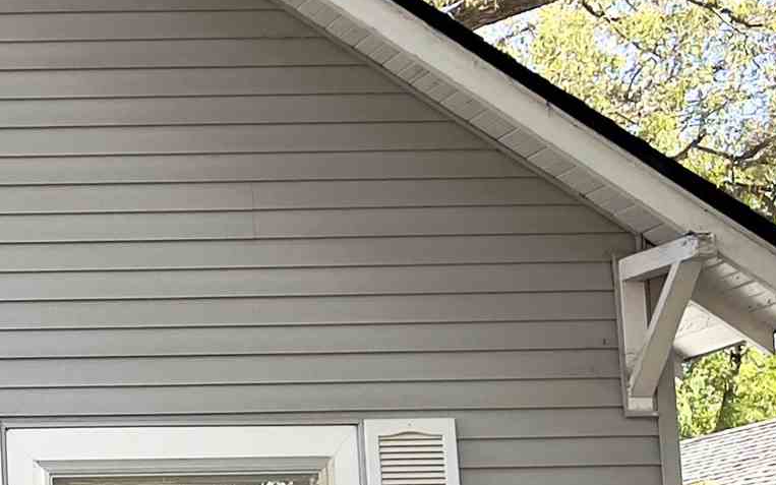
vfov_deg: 11.7
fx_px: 2348
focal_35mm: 111
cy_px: 476
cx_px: -415
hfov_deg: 16.9
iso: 50
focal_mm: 5.7
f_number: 1.5
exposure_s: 1/539
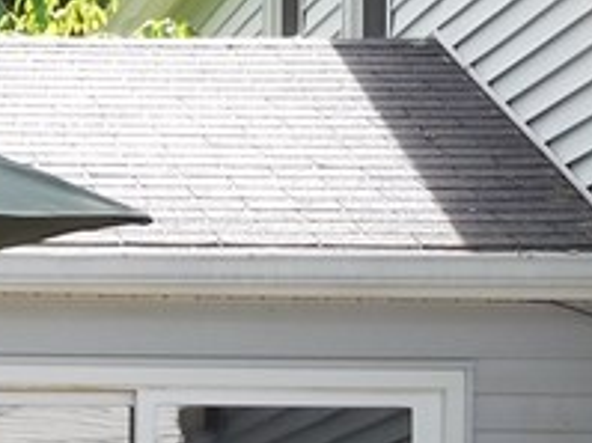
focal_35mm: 206
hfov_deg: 9.2
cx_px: -425
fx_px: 3521
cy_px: 835
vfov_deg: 7.0
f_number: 3.9
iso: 125
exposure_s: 1/160
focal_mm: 7.1
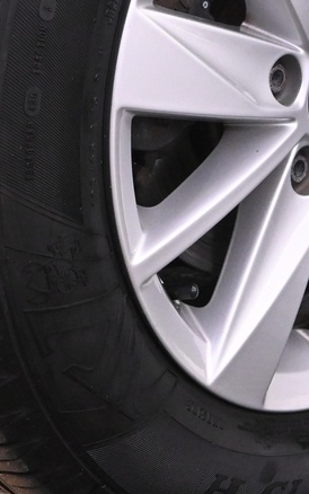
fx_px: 1332
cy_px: 45
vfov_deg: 20.6
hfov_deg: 13.2
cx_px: 187
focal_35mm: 99
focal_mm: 17.5
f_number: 5.6
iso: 2500
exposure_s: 1/30
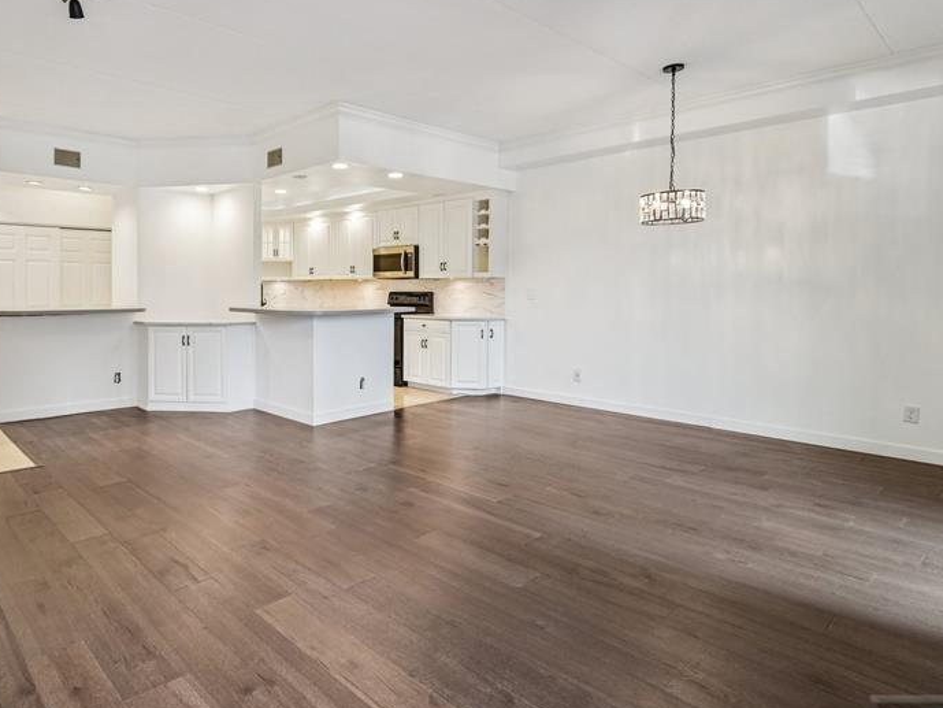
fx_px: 545
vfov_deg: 65.5
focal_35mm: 20
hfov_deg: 78.8
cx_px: 308
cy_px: 294
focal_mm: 14
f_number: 8
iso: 400
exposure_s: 1/25
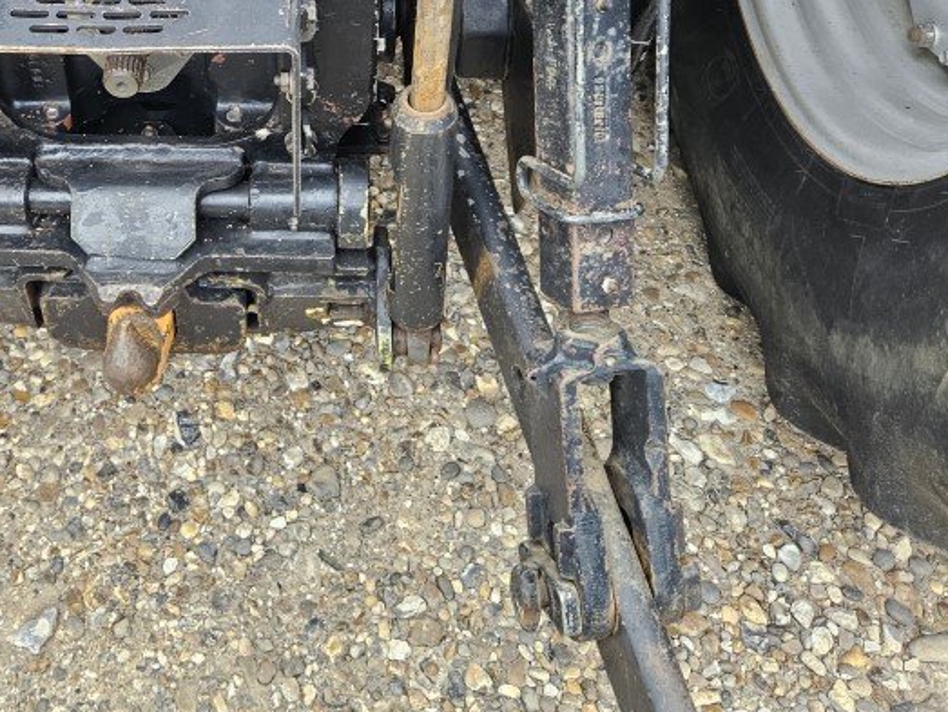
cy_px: 56
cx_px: 205
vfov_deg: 30.6
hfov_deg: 40.5
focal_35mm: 45
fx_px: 1233
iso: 160
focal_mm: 5.4
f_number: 1.8
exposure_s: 1/100
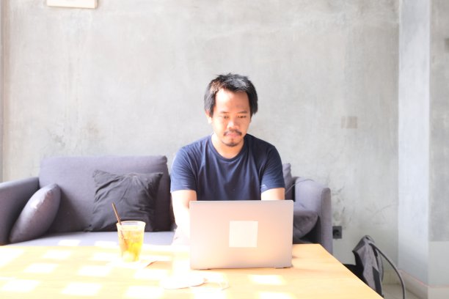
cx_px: 224
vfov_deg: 36.9
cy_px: 150
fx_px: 449
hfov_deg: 53.1
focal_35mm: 36
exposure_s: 1/100
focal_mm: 24.2
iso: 1250
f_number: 4.4
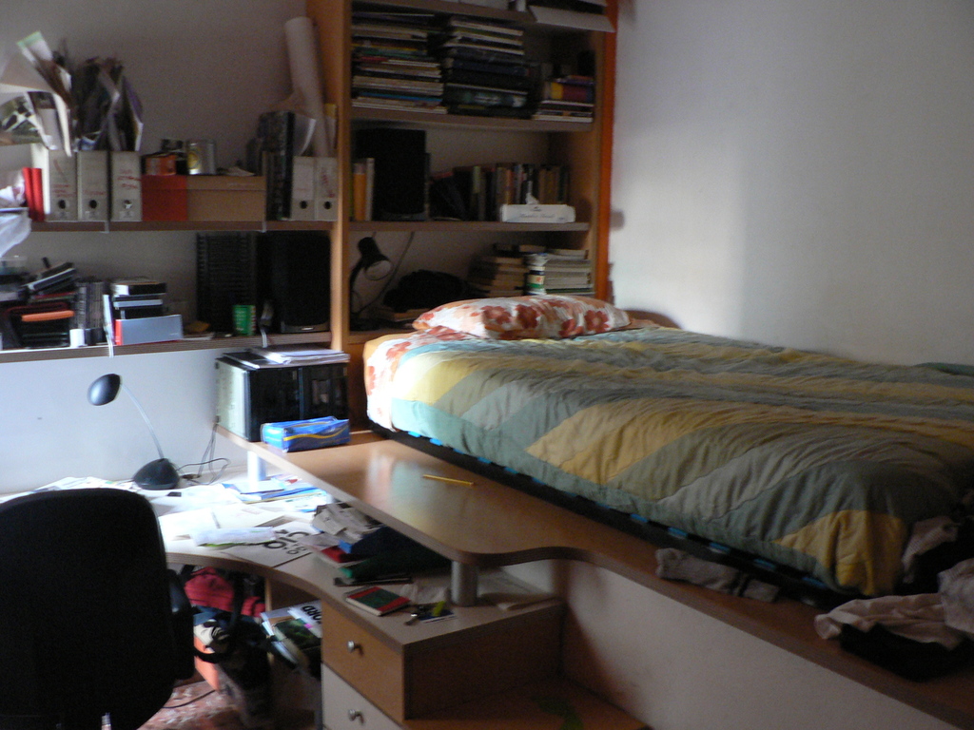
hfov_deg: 51.4
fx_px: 1013
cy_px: 365
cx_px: 487
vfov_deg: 39.7
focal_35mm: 36
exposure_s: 1/4
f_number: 2.8
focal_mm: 6
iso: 200
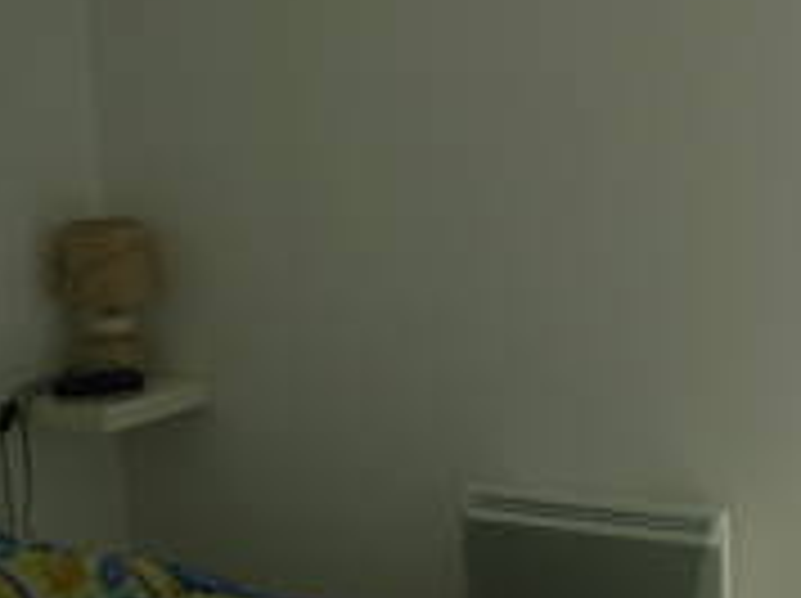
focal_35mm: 77
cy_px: 391
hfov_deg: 24.4
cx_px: 774
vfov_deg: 19.0
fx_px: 1779
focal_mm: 6.3
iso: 50
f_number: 2.9
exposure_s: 1/483
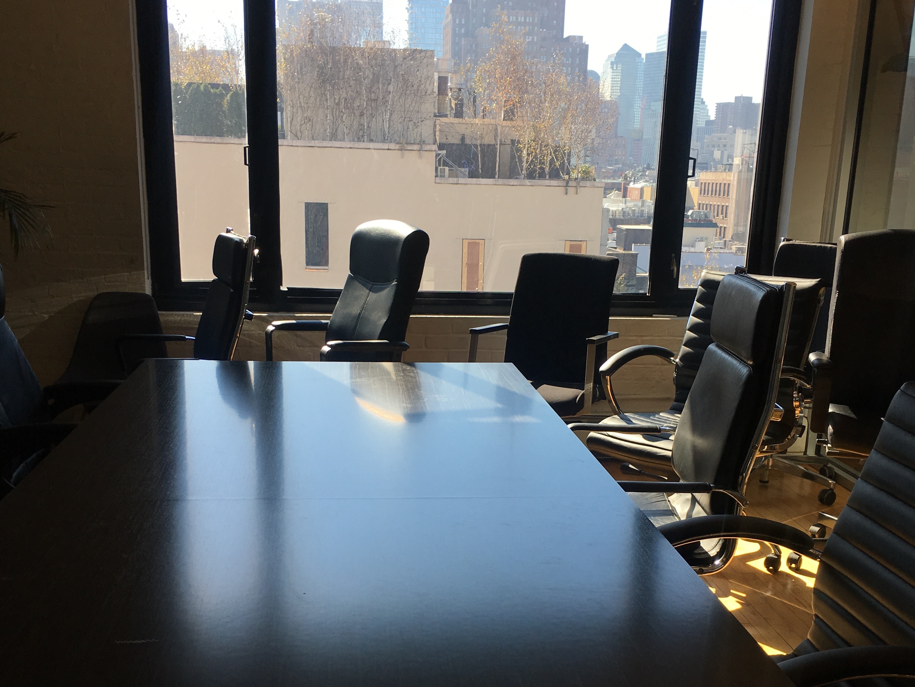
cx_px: 459
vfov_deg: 36.4
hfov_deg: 47.9
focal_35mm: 39
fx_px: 1031
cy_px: 462
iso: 25
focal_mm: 4.15
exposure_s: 1/434
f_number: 2.2
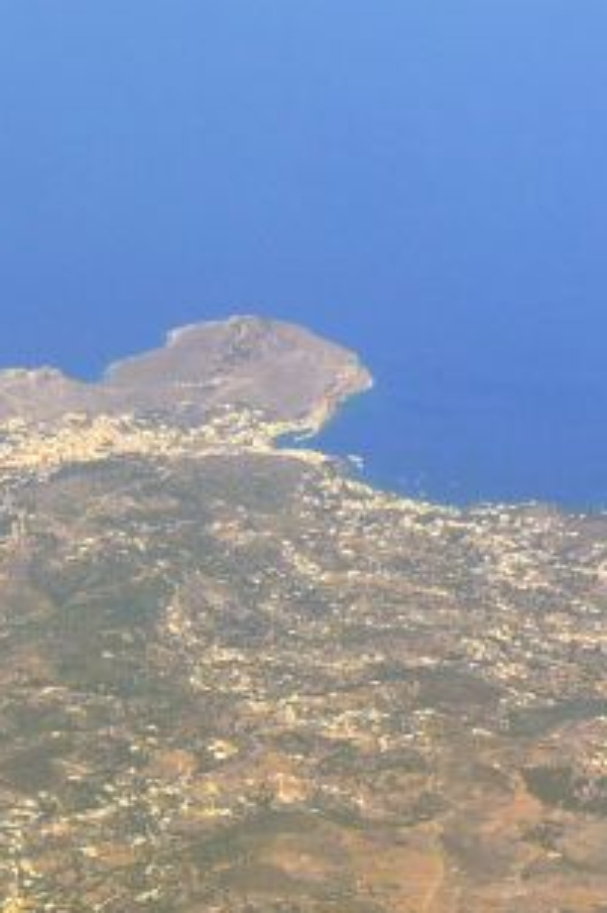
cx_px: -342
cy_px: 745
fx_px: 3979
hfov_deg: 8.5
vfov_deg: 13.0
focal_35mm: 157
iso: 160
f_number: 5
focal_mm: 17.5
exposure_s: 1/800
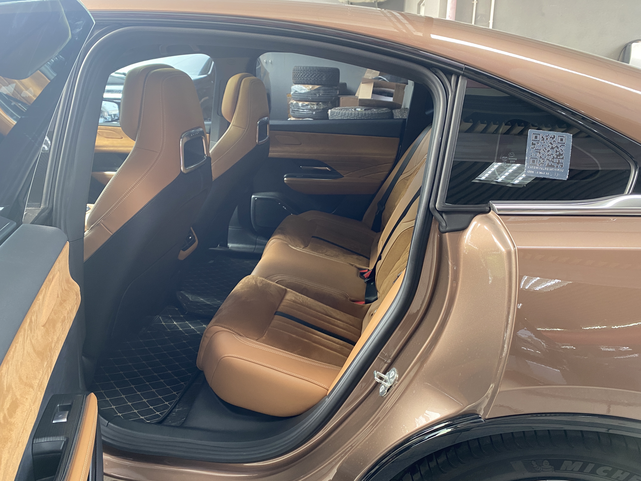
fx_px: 481
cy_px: 240
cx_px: 320
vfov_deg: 53.1
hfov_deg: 67.3
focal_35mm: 26
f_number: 1.8
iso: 125
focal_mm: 4.25
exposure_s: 1/60
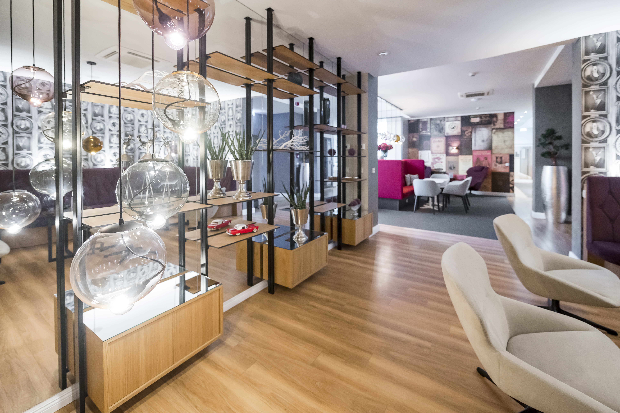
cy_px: 206
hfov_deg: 104.3
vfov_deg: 81.1
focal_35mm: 14
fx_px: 241
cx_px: 310
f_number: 2.8
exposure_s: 1/100
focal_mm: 14
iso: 2000
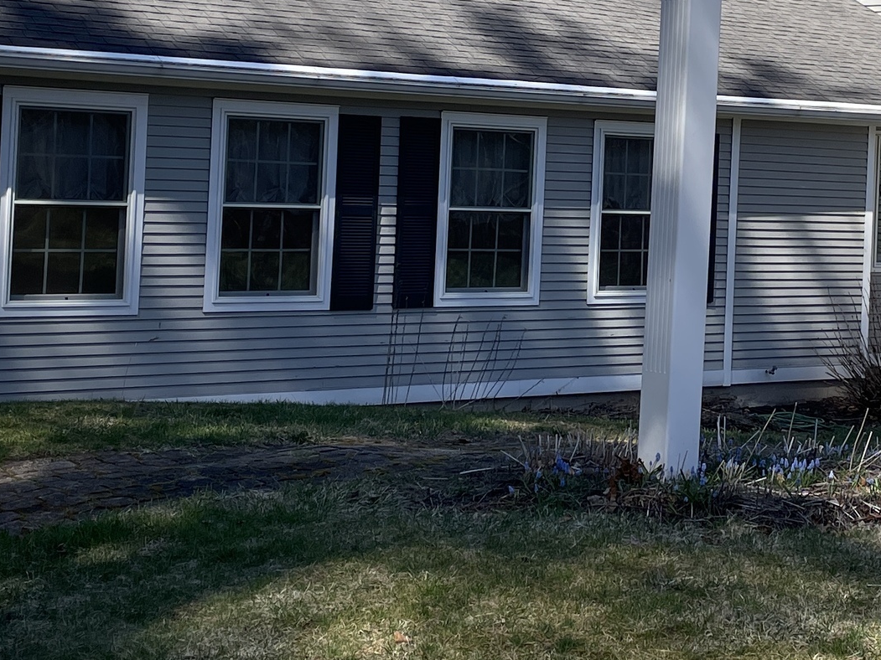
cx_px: 666
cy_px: 159
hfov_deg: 25.3
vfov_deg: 19.2
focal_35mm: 76
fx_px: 1934
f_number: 1.6
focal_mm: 4.2
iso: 32
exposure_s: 1/2053
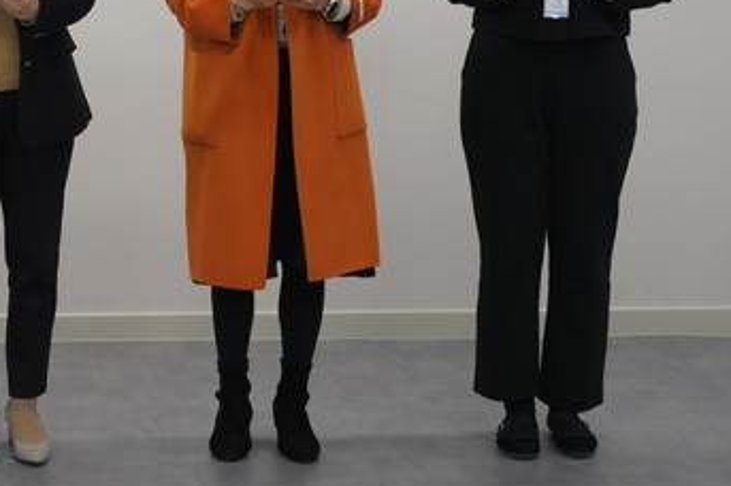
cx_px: -68
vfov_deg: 12.6
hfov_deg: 18.4
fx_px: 2171
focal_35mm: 107
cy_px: -4
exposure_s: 1/250
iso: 1250
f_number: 4.5
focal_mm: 47
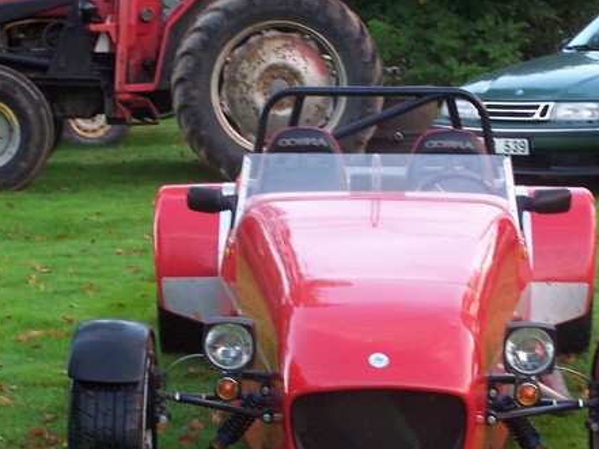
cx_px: 361
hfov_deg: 16.5
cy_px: 320
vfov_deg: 12.4
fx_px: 2060
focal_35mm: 119
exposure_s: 1/15
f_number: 3.2
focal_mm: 13.7
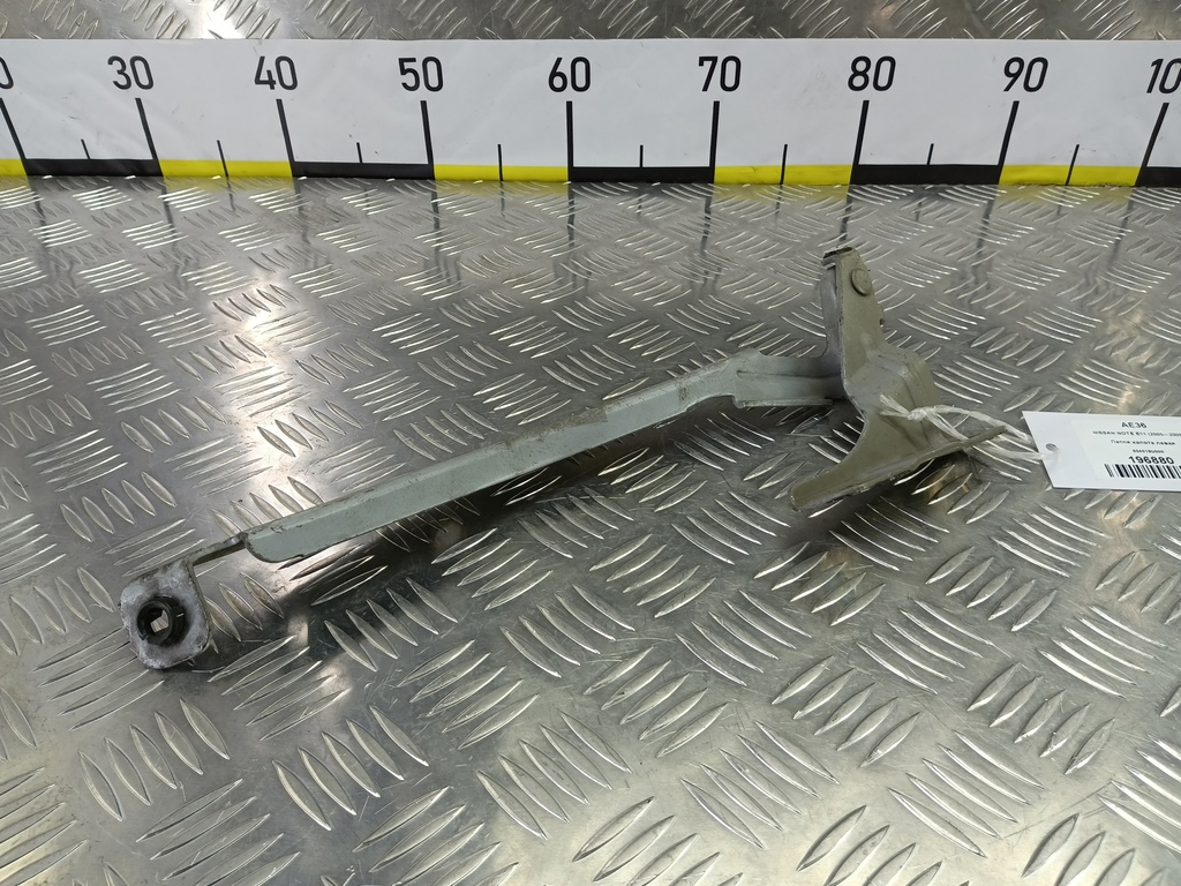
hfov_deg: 73.9
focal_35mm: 23
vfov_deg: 58.9
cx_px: 590
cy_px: 443
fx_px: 785
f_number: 1.6
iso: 96
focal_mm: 4.11
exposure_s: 1/50
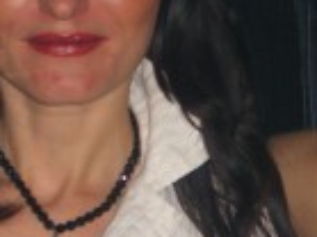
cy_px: 273
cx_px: 319
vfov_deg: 5.0
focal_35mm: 293
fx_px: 2681
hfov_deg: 6.7
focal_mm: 14.2
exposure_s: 1/60
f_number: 4
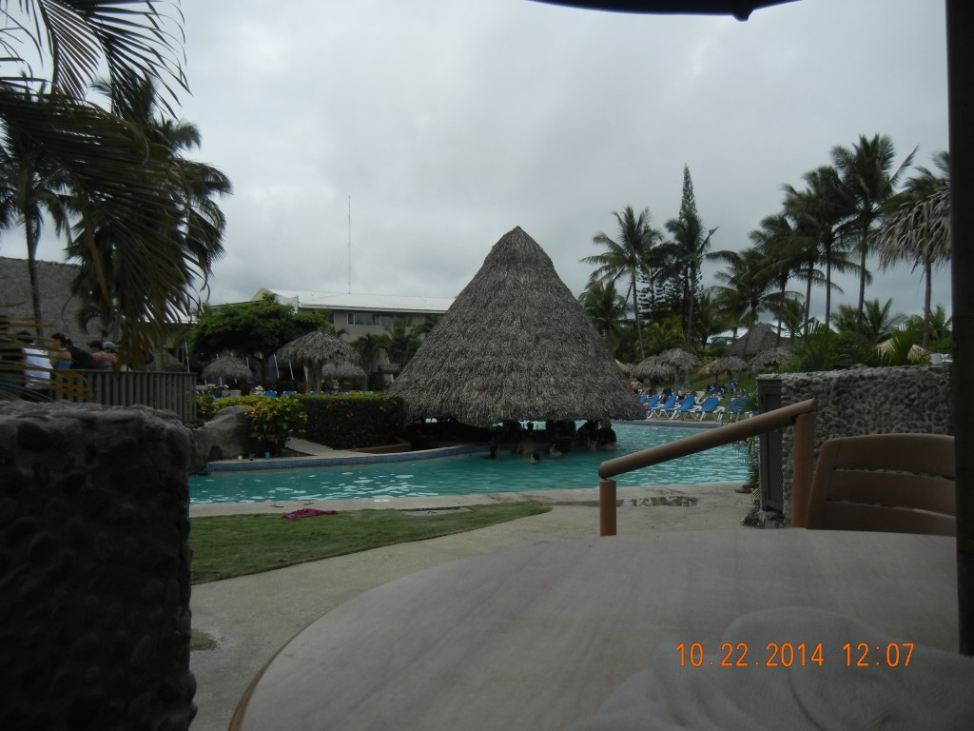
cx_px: 487
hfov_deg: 60.0
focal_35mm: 30
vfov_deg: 46.8
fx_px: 844
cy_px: 366
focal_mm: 5.4
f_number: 7
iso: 160
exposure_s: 1/626
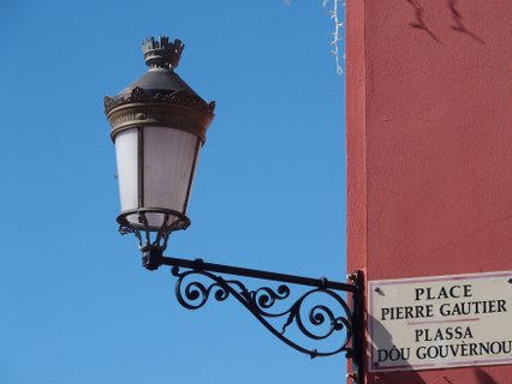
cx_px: 287
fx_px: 2501
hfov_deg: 11.7
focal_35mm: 169
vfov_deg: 8.8
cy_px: 197
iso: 100
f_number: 4.5
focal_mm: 31.8
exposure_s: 1/800
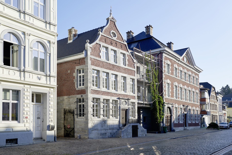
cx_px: 116
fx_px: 219
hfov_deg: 55.8
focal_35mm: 34
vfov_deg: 38.9
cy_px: 78
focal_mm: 34
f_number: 8
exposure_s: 1/350
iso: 140
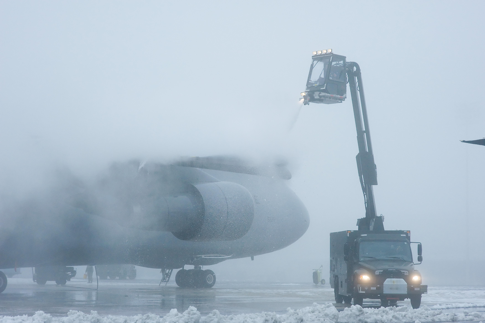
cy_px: 162
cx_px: 242
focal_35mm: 85
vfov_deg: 16.1
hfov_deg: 23.9
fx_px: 1144
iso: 2000
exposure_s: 1/1600
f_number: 8
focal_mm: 85
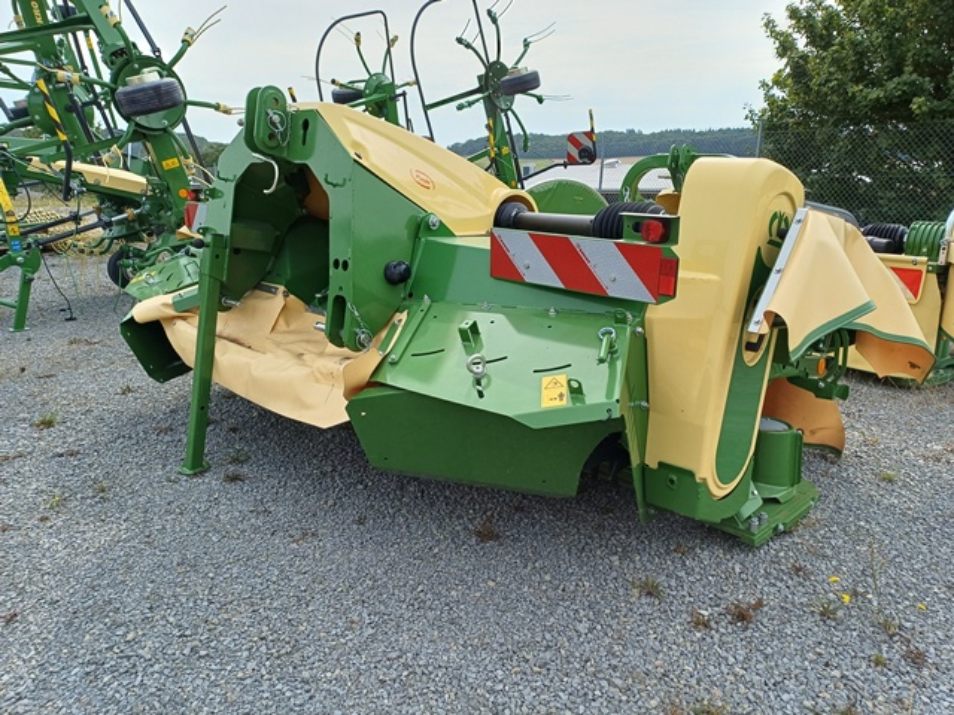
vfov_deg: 54.9
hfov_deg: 69.4
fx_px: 689
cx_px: 477
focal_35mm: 25
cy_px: 358
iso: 50
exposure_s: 1/837
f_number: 1.8
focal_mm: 4.65
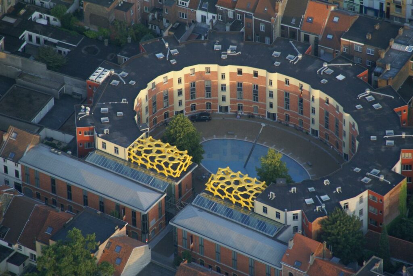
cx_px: 206
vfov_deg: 4.6
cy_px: 138
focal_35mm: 300
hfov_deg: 6.9
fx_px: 3445
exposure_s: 1/160
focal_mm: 200
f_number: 6.3
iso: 400
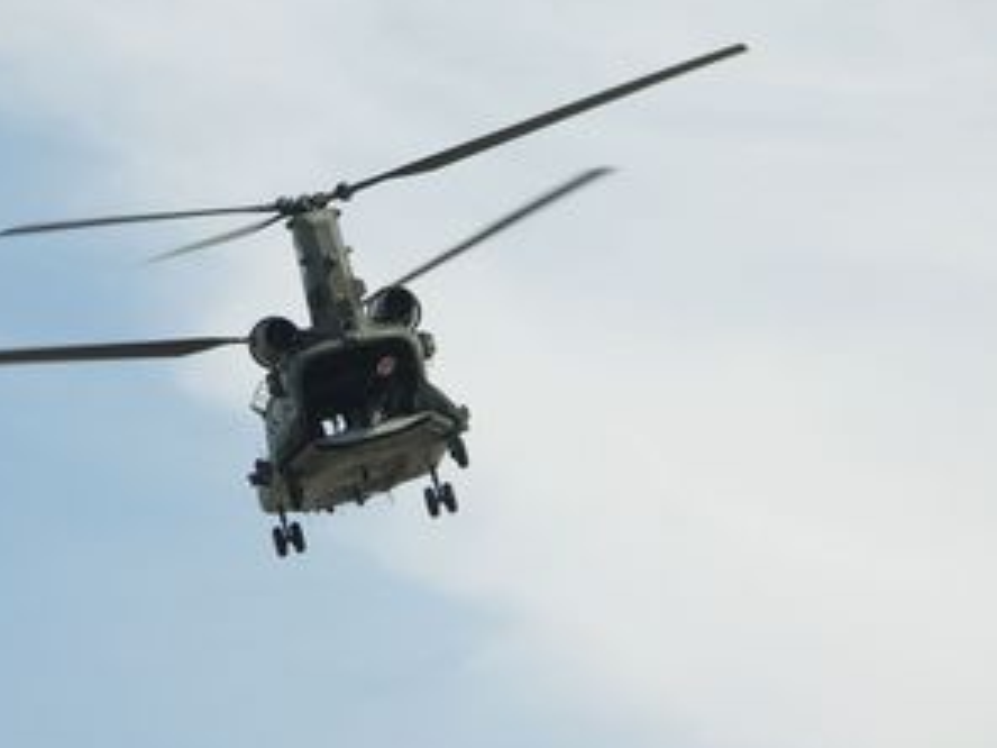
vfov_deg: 3.7
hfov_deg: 4.9
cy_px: 320
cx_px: 472
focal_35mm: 405
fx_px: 11665
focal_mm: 76.2
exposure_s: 1/400
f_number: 4.5
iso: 50
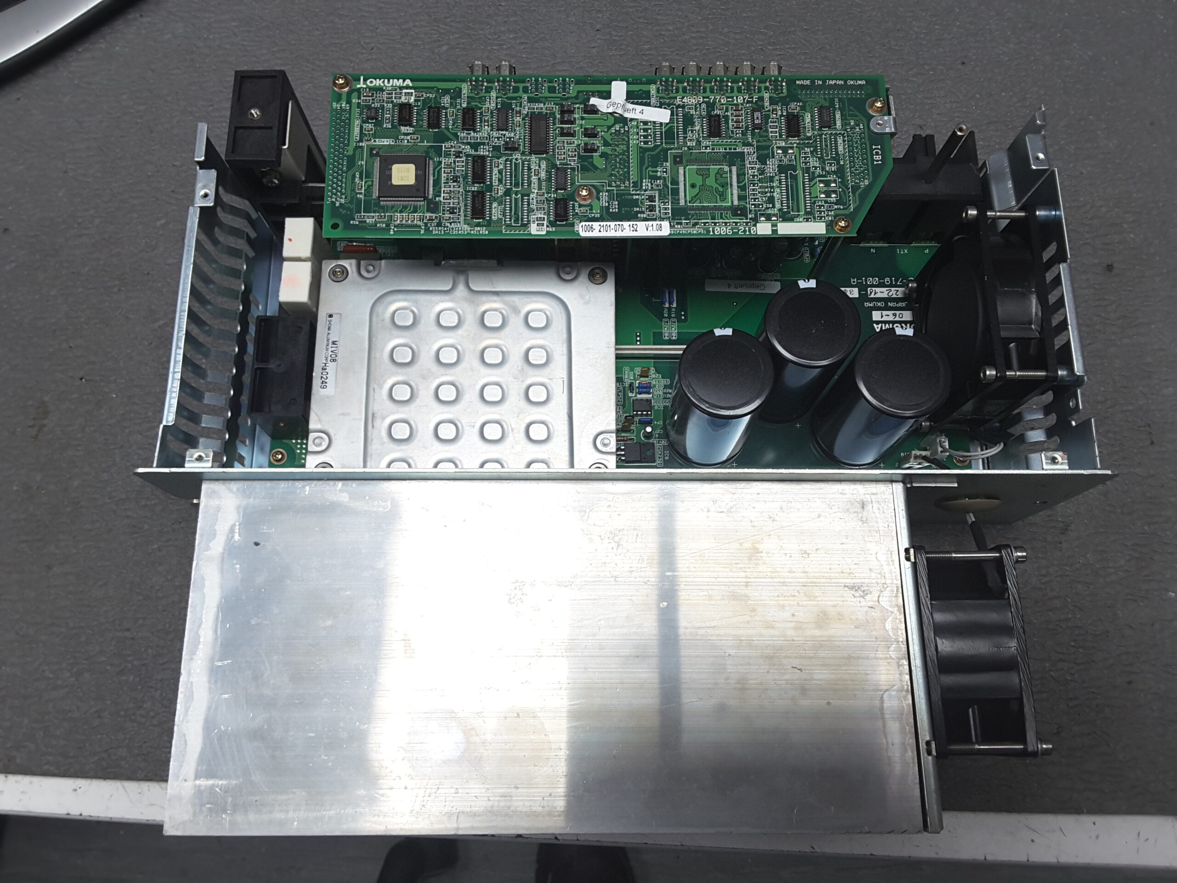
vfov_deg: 45.4
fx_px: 1054
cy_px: 442
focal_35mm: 31
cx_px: 588
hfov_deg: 58.4
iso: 64
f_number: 1.9
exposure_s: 1/50
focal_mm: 2.9
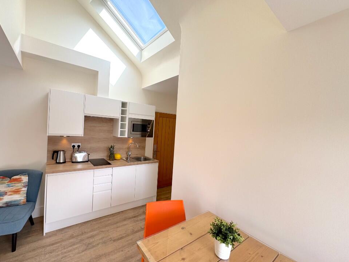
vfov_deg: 81.7
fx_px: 151
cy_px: 133
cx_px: 163
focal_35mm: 15
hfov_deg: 98.0
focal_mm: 2.22
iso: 40
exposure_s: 1/266
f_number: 2.2
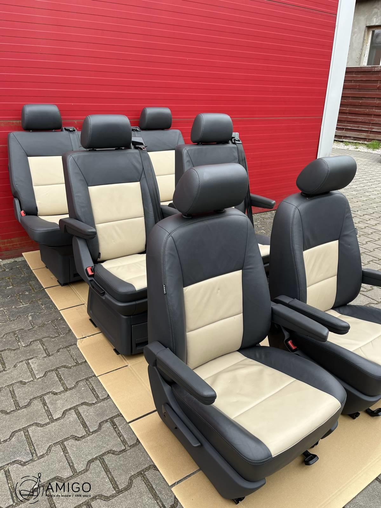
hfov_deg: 53.1
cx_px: 190
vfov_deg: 67.3
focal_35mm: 26
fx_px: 382
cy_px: 254
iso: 40
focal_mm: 5.1
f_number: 1.6
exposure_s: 1/195
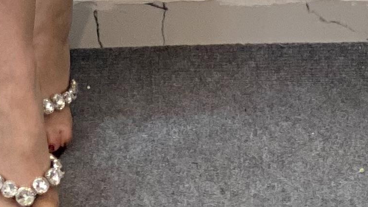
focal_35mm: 303
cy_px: -642
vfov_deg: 3.8
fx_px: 2956
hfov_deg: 7.1
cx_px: -9
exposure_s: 1/122
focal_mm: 6
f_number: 2
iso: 100
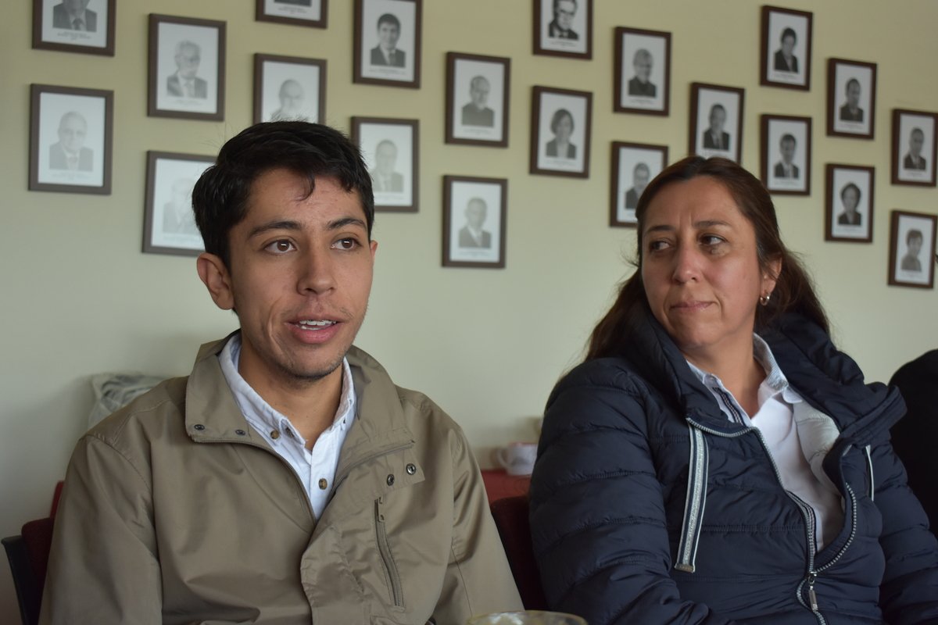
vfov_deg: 23.8
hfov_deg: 35.1
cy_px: 312
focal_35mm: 57
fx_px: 1485
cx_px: 469
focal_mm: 38
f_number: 4.8
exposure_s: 1/60
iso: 800
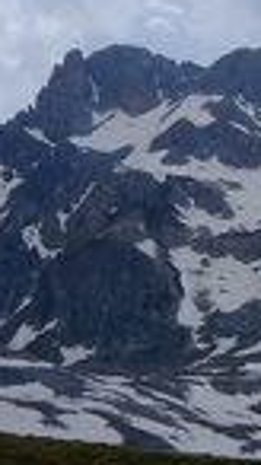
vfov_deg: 15.0
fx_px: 1749
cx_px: 589
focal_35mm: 142
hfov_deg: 8.0
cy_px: 392
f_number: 22
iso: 400
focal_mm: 21.9
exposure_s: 1/200
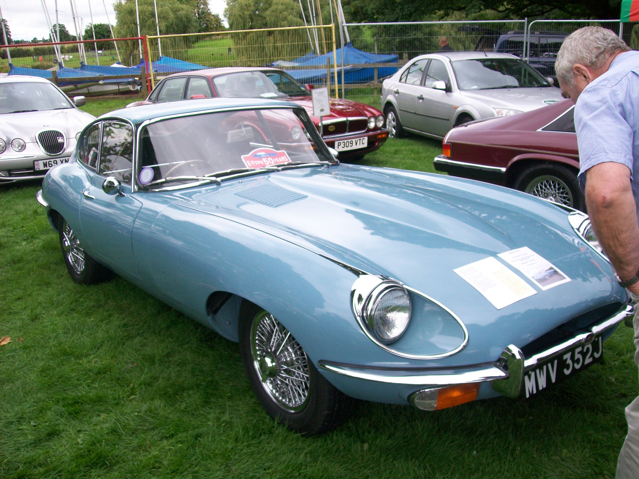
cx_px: 320
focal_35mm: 36
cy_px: 240
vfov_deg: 39.7
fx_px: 665
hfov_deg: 51.4
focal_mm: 6
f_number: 2.7
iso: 64
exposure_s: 1/250
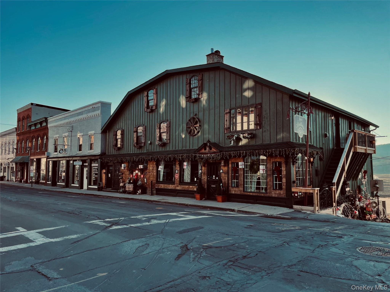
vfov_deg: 53.1
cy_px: 146
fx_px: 293
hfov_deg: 67.3
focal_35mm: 26
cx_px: 195
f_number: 1.6
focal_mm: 4.2
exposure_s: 1/1304
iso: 32
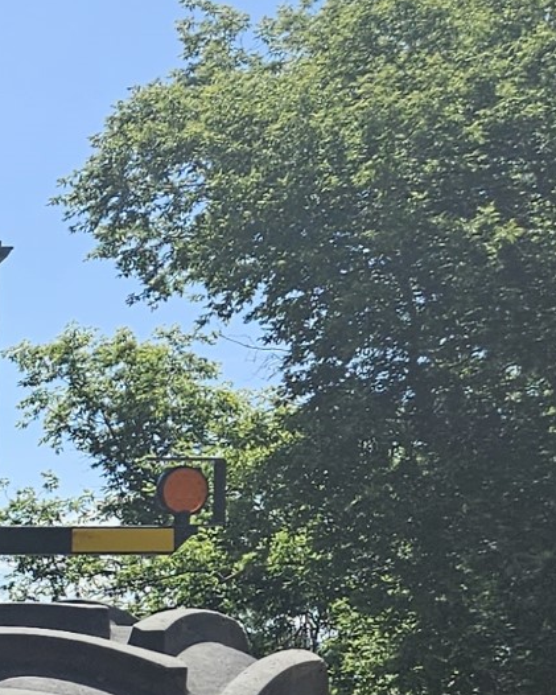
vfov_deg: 15.2
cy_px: 765
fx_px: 2529
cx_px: -873
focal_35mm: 123
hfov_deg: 10.4
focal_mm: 5.4
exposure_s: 1/1529
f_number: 1.8
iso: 25
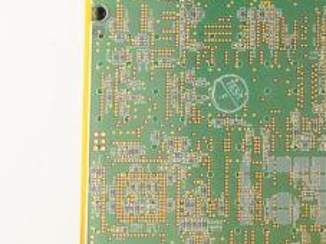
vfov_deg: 11.6
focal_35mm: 127
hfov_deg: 15.0
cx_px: 383
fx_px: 1195
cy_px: 192
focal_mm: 50
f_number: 13
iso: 1600
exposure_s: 1/160
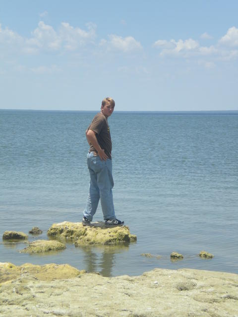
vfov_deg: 17.3
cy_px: 158
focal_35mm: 114
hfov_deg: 13.0
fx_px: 1045
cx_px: 119
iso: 64
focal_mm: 18.9
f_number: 8.5
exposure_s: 1/254
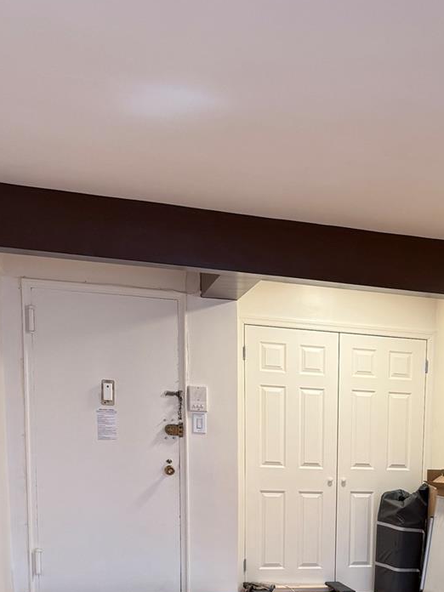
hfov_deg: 26.2
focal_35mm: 53
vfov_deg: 33.5
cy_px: 575
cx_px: 432
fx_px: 906
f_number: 1.78
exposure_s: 1/60
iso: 160
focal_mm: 6.76
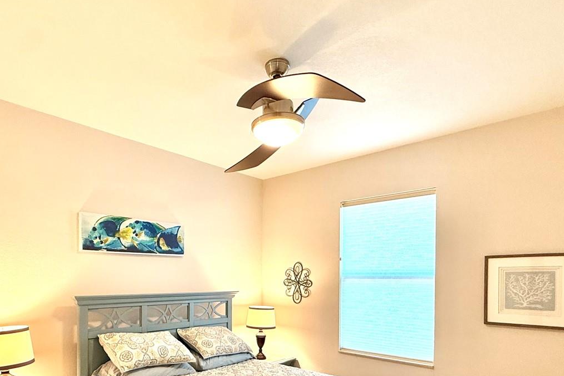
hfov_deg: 75.4
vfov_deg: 52.6
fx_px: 360
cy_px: 284
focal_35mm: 23
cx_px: 231
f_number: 2.2
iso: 200
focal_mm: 2.22
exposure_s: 1/60
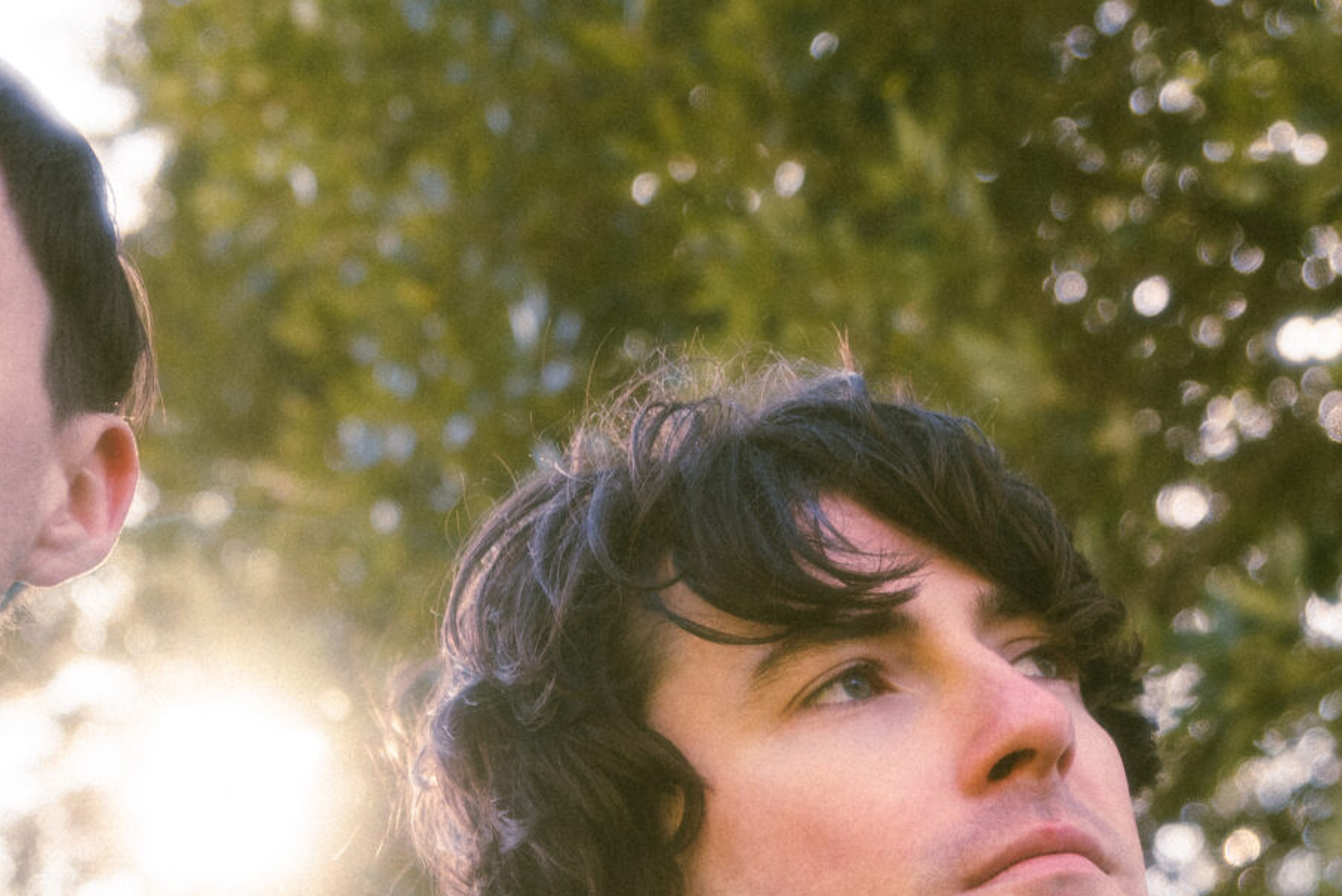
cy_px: 984
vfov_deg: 11.9
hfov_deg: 17.9
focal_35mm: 113
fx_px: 4214
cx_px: 238
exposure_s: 1/320
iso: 160
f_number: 4
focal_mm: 40
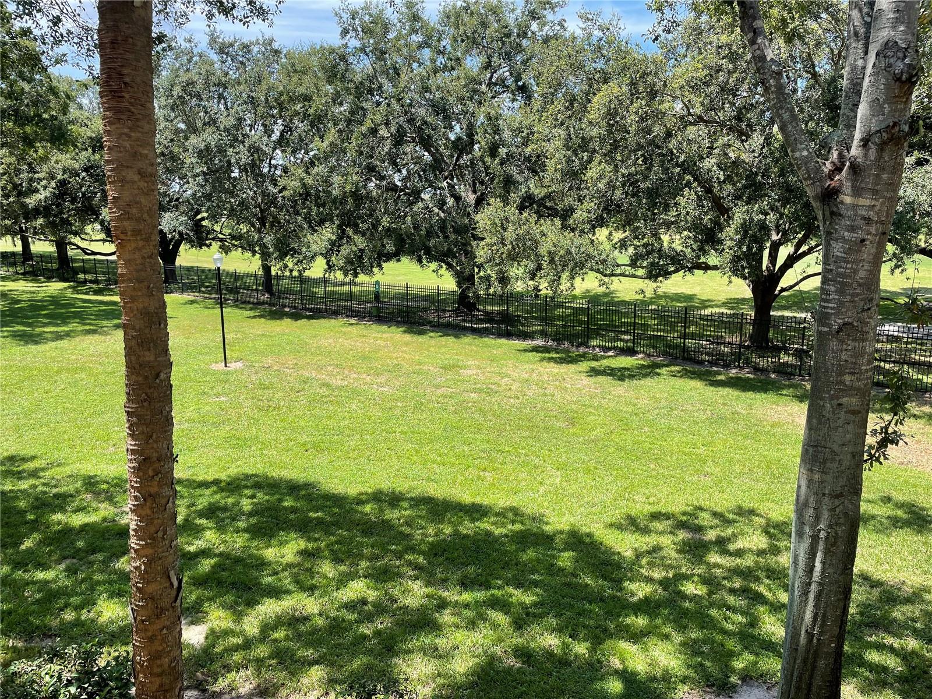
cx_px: 466
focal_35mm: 26
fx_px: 700
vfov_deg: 53.1
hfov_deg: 67.3
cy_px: 350
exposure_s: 1/997
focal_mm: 4.2
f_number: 1.6
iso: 32
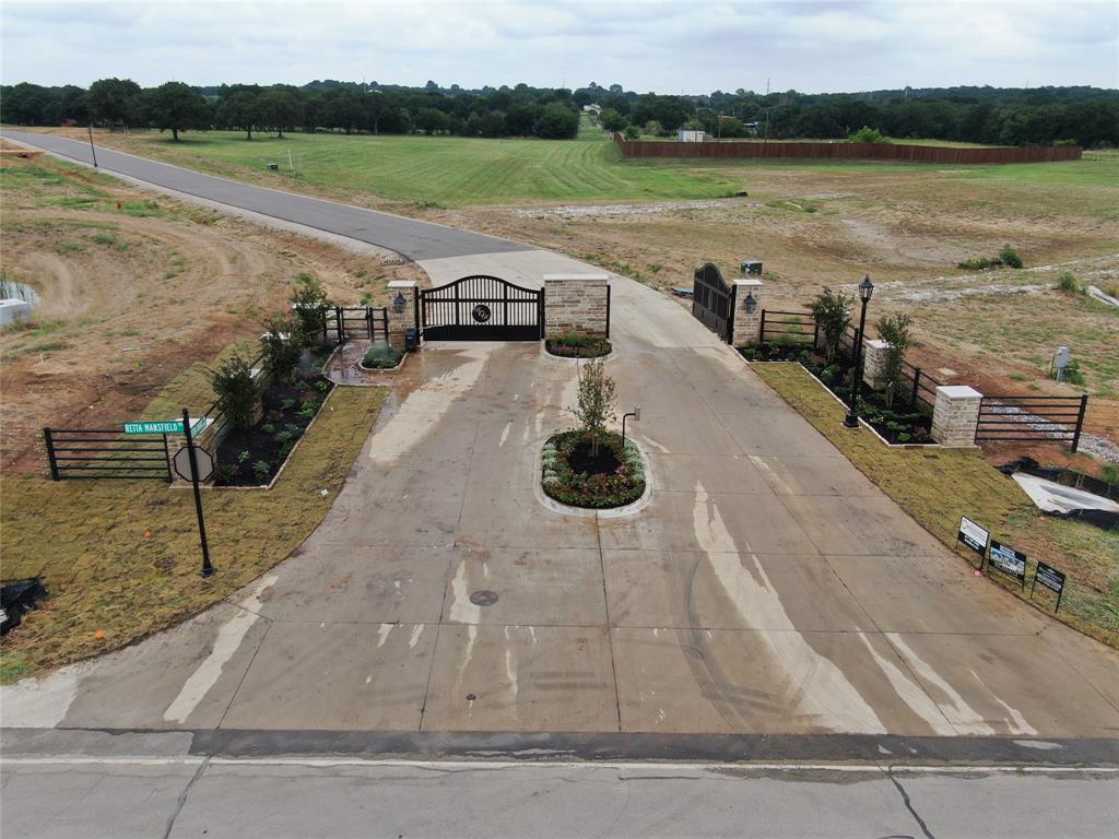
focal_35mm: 29
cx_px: 560
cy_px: 420
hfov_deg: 61.7
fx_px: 937
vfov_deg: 48.2
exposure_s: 1/640
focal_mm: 5
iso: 100
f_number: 3
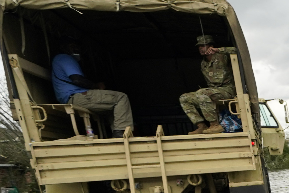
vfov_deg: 20.3
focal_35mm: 60
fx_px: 482
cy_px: 263
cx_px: 482
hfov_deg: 23.2
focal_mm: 15
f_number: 4
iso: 640
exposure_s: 1/4000
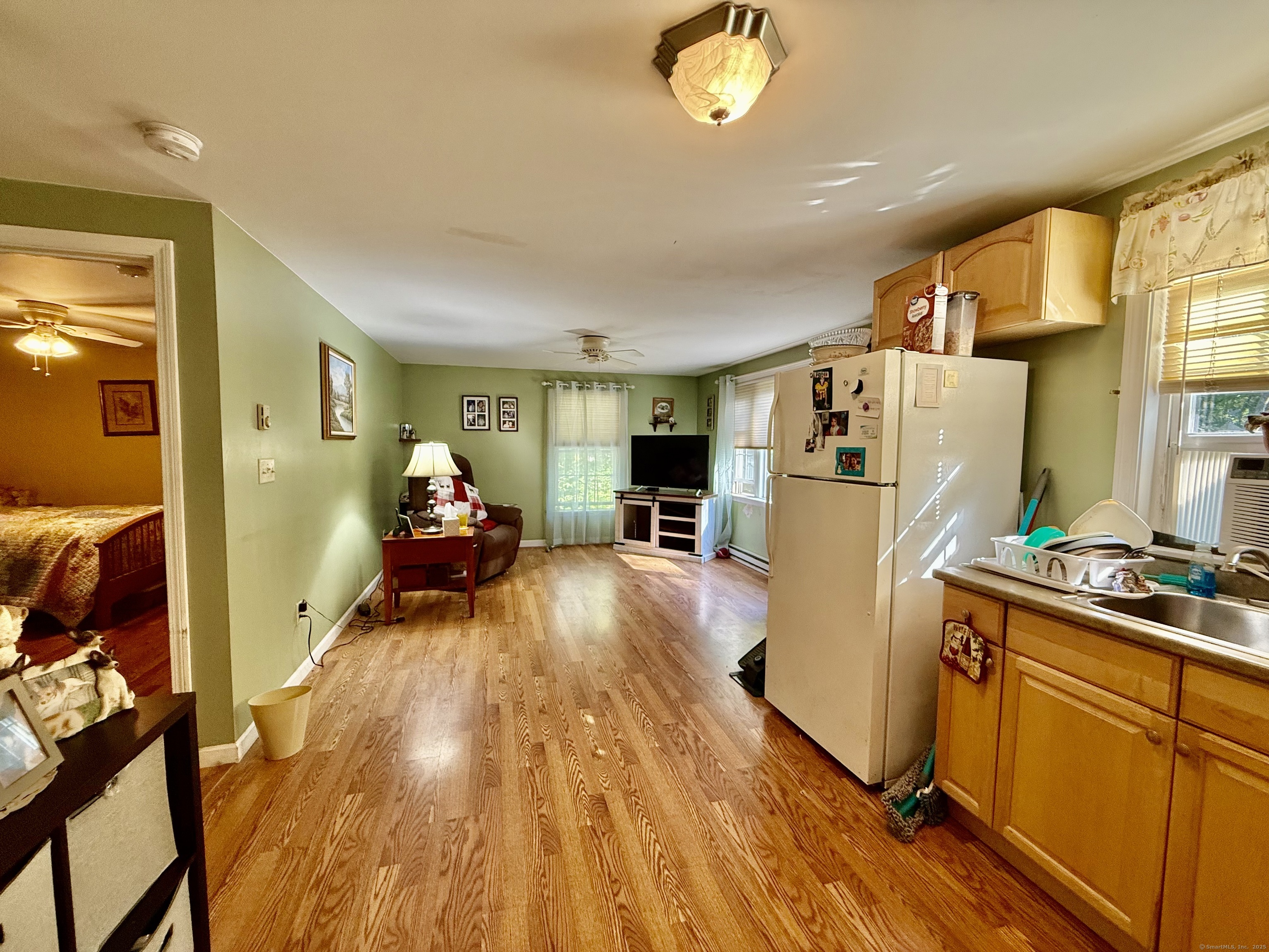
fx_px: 513
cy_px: 476
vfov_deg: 85.7
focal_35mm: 14
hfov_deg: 102.1
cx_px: 634
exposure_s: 1/60
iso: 200
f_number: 2.2
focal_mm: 2.22
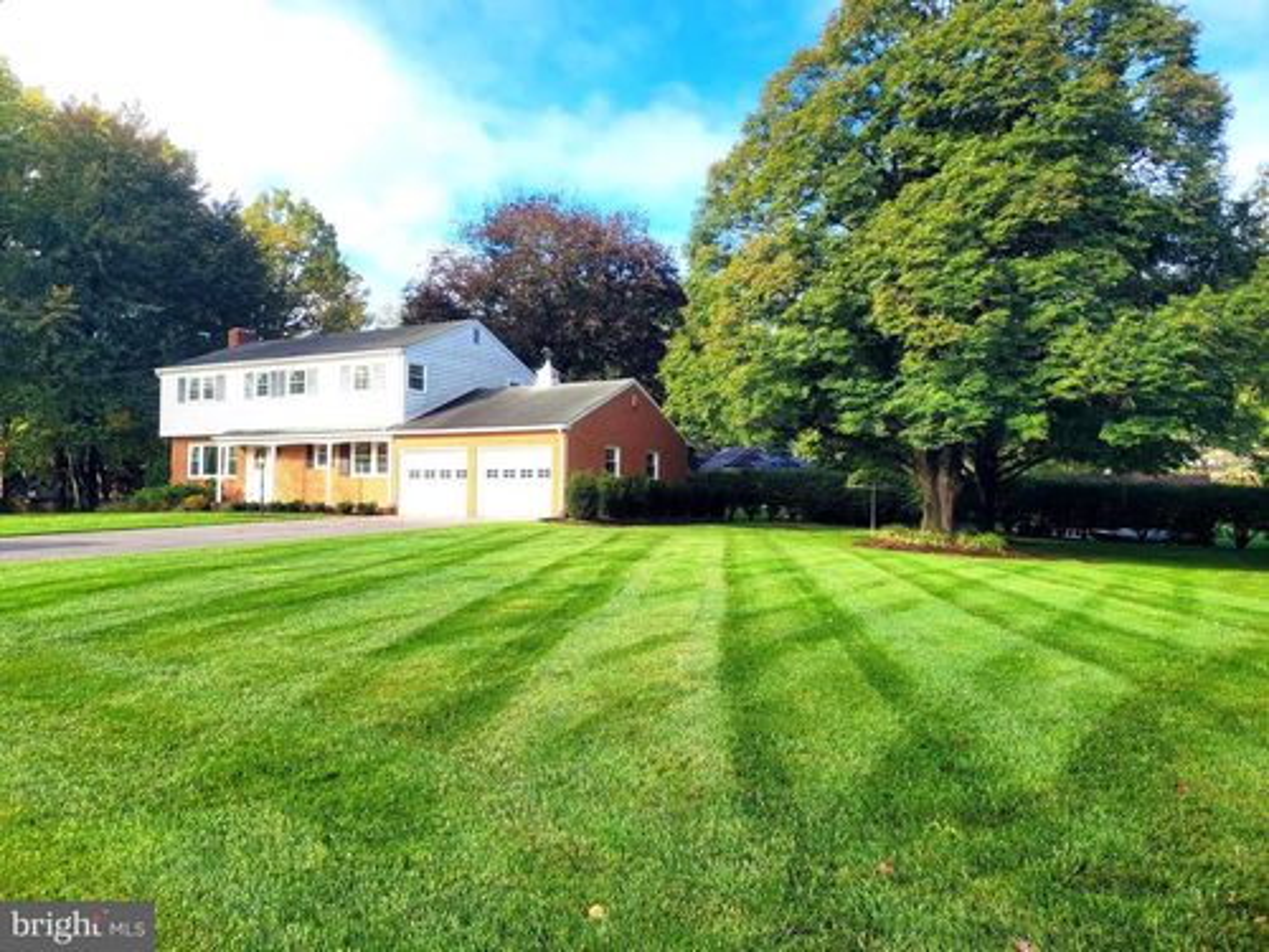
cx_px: 634
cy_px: 476
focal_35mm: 26
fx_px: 953
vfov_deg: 53.1
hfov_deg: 67.3
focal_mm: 5.4
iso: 40
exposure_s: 1/942
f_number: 1.8
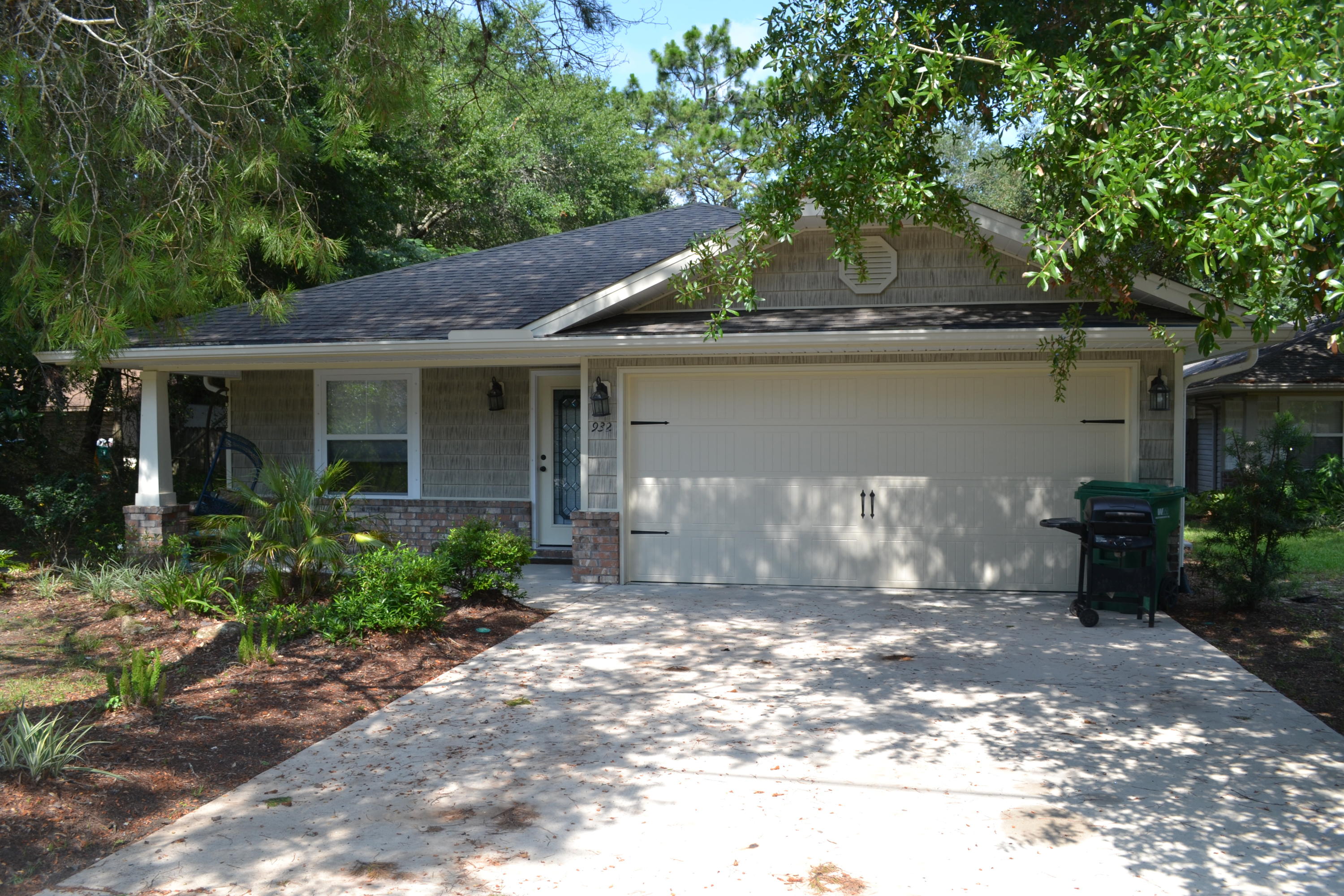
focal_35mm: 27
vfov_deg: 47.9
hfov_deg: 67.4
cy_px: 448
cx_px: 672
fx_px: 1008
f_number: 6.3
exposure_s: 1/160
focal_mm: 18
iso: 100
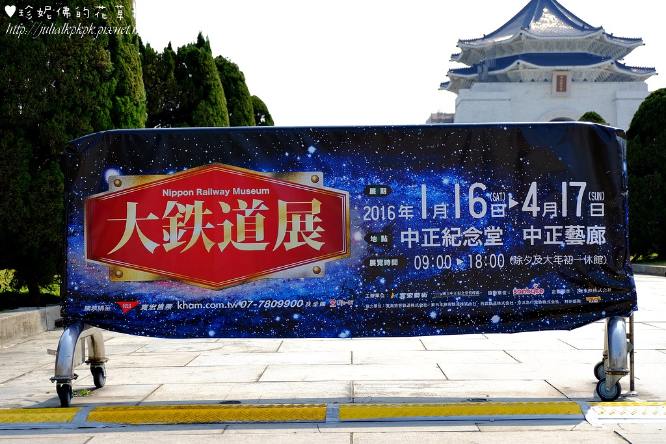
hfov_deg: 37.5
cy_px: 222
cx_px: 333
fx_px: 981
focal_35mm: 53
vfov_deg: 25.5
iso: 200
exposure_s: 1/680
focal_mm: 35.5
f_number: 5
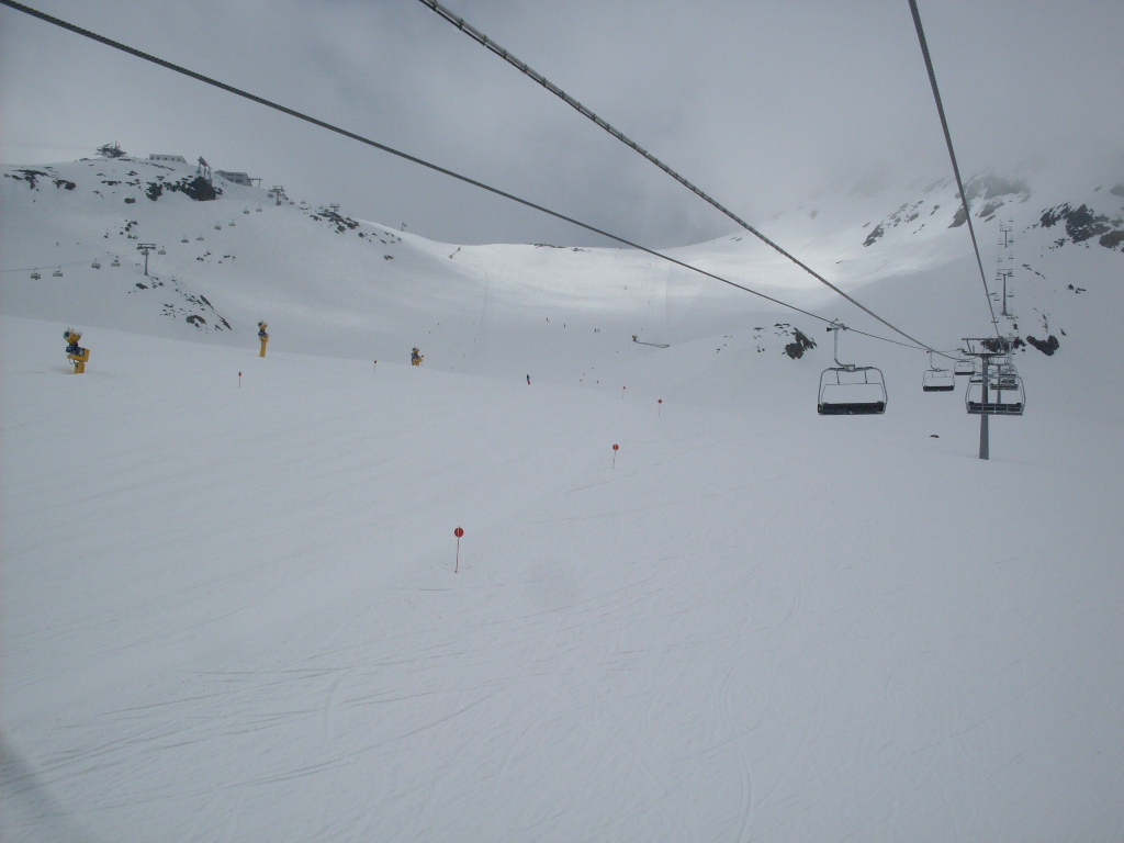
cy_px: 422
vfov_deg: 37.7
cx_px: 562
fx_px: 1234
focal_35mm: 38
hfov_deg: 49.0
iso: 80
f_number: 8.4
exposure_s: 1/1500
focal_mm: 6.3
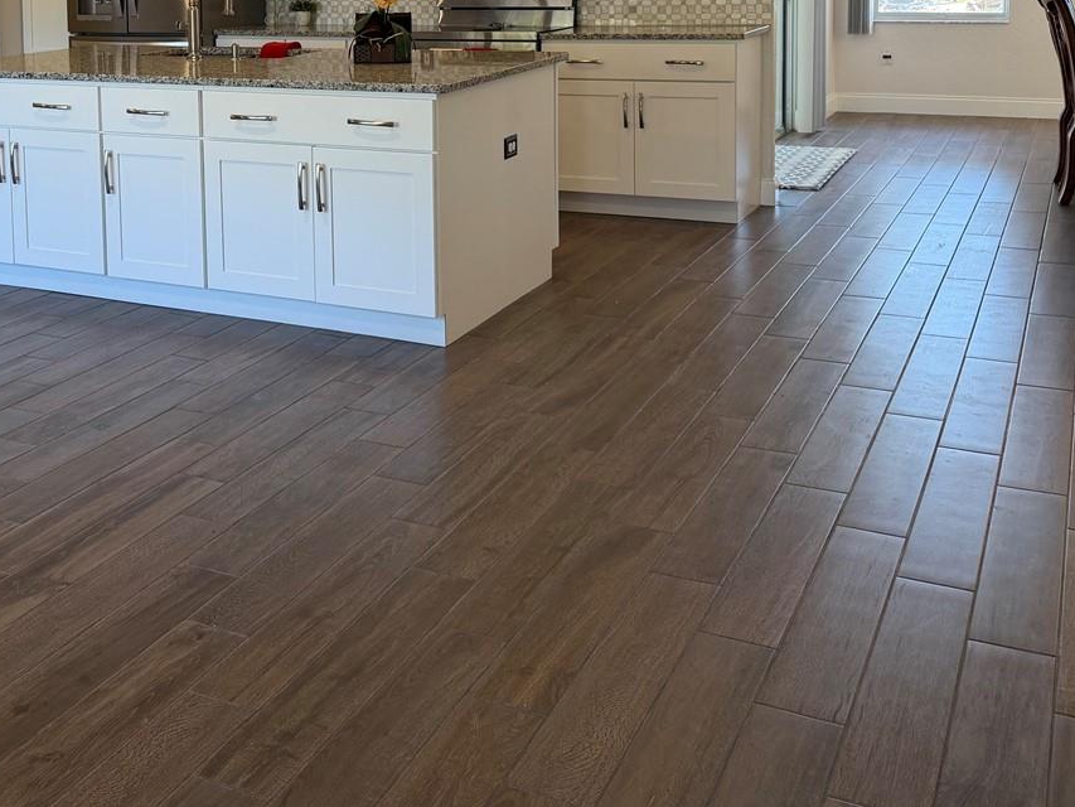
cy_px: 82
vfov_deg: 30.8
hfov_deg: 40.1
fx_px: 1398
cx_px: 190
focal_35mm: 45
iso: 100
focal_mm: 6.76
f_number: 1.78
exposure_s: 1/120
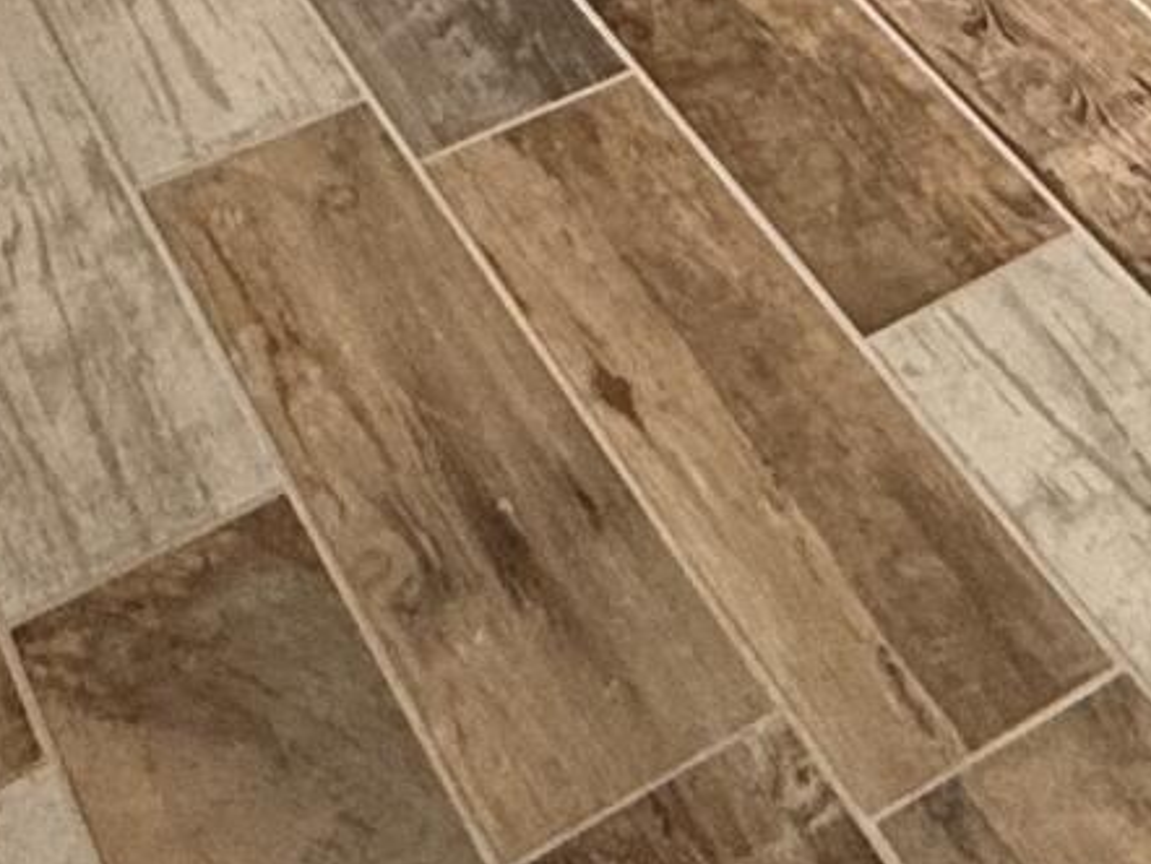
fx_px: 3161
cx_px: 1328
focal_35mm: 95
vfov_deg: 10.7
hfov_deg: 19.6
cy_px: -1720
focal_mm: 2.22
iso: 100
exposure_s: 1/120
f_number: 2.2
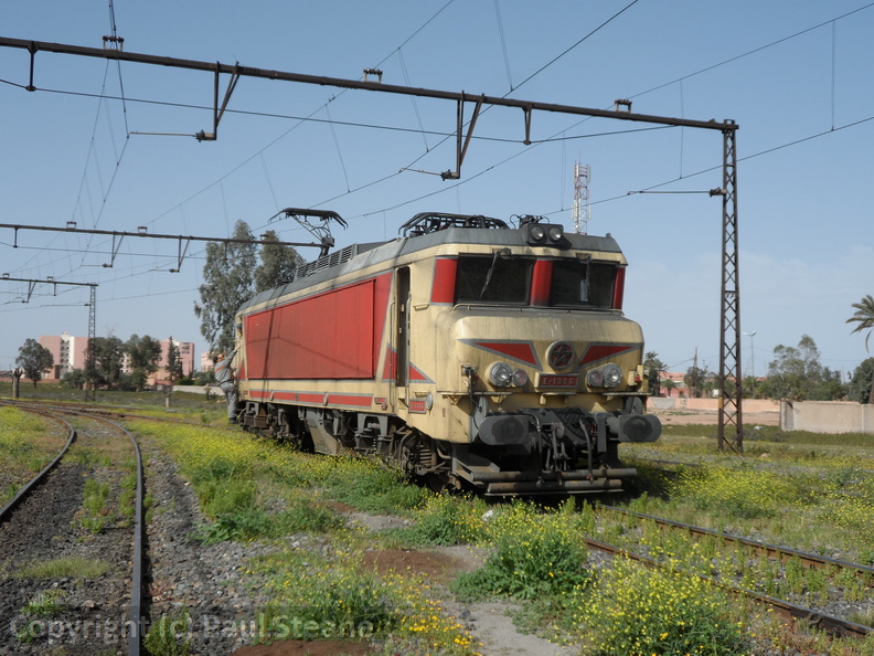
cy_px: 328
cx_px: 437
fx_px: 1111
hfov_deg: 42.9
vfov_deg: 32.9
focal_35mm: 44
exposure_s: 1/1000
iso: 80
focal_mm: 8
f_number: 3.9
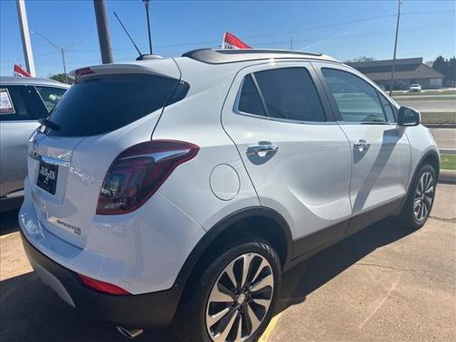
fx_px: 343
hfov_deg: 67.3
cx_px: 228
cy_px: 171
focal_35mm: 26
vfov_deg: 53.1
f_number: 1.5
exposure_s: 1/5882
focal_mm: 5.7
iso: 50
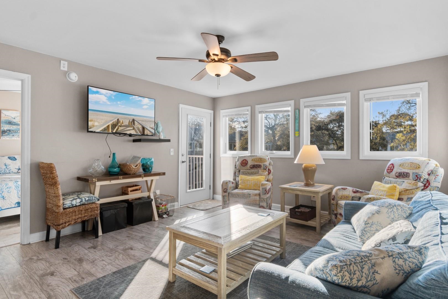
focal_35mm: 19
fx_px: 236
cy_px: 150
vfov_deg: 64.6
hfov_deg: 86.9
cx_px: 224
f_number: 4.8
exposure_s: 1/40
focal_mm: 13
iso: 100
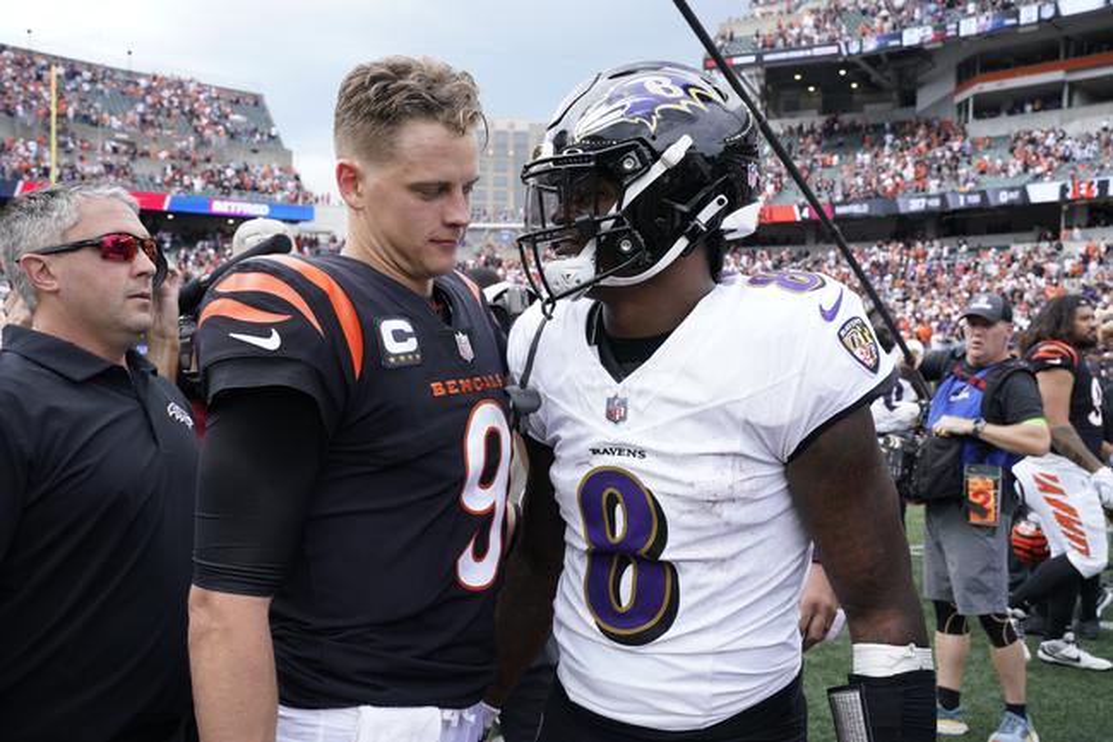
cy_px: 371
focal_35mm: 36
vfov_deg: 36.9
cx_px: 556
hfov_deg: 53.1
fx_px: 1113
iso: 2000
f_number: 8
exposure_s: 1/1000
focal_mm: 36
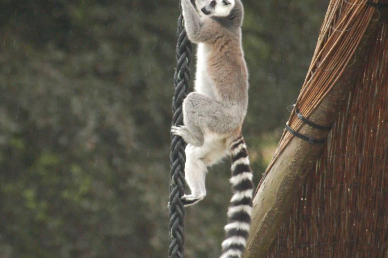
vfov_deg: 1.8
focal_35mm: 759
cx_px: 167
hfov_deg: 2.7
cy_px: 83
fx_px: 8173
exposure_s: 1/250
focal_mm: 300
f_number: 6.7
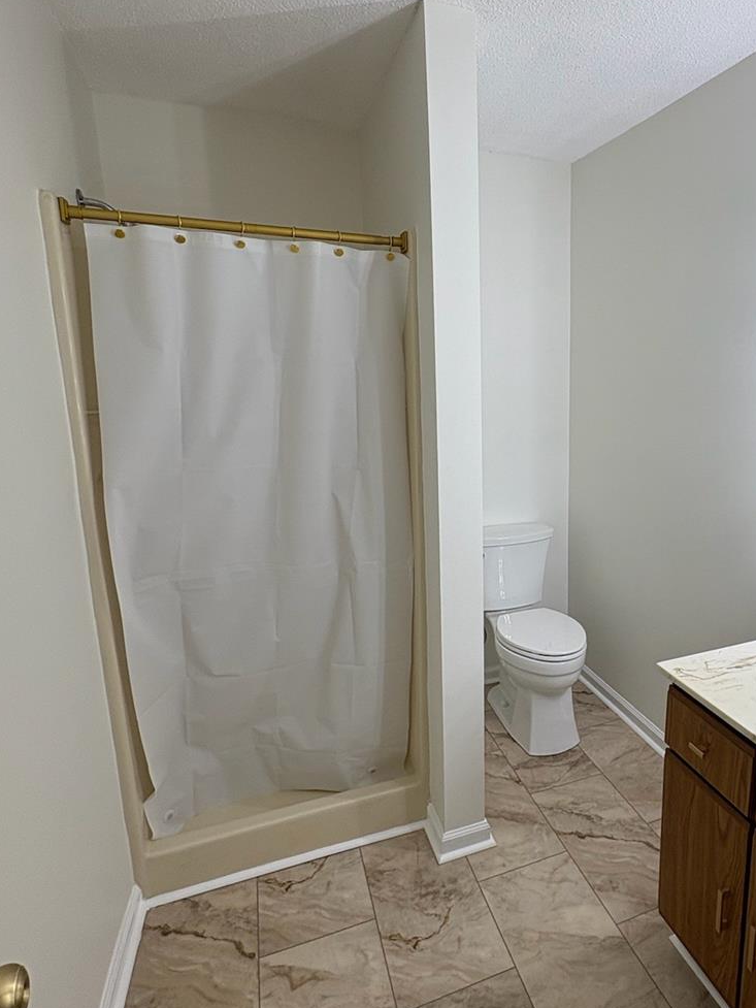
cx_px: 537
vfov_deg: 76.3
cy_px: 485
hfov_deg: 58.8
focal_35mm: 22
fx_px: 640
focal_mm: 2.22
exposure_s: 1/120
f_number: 2.2
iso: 50
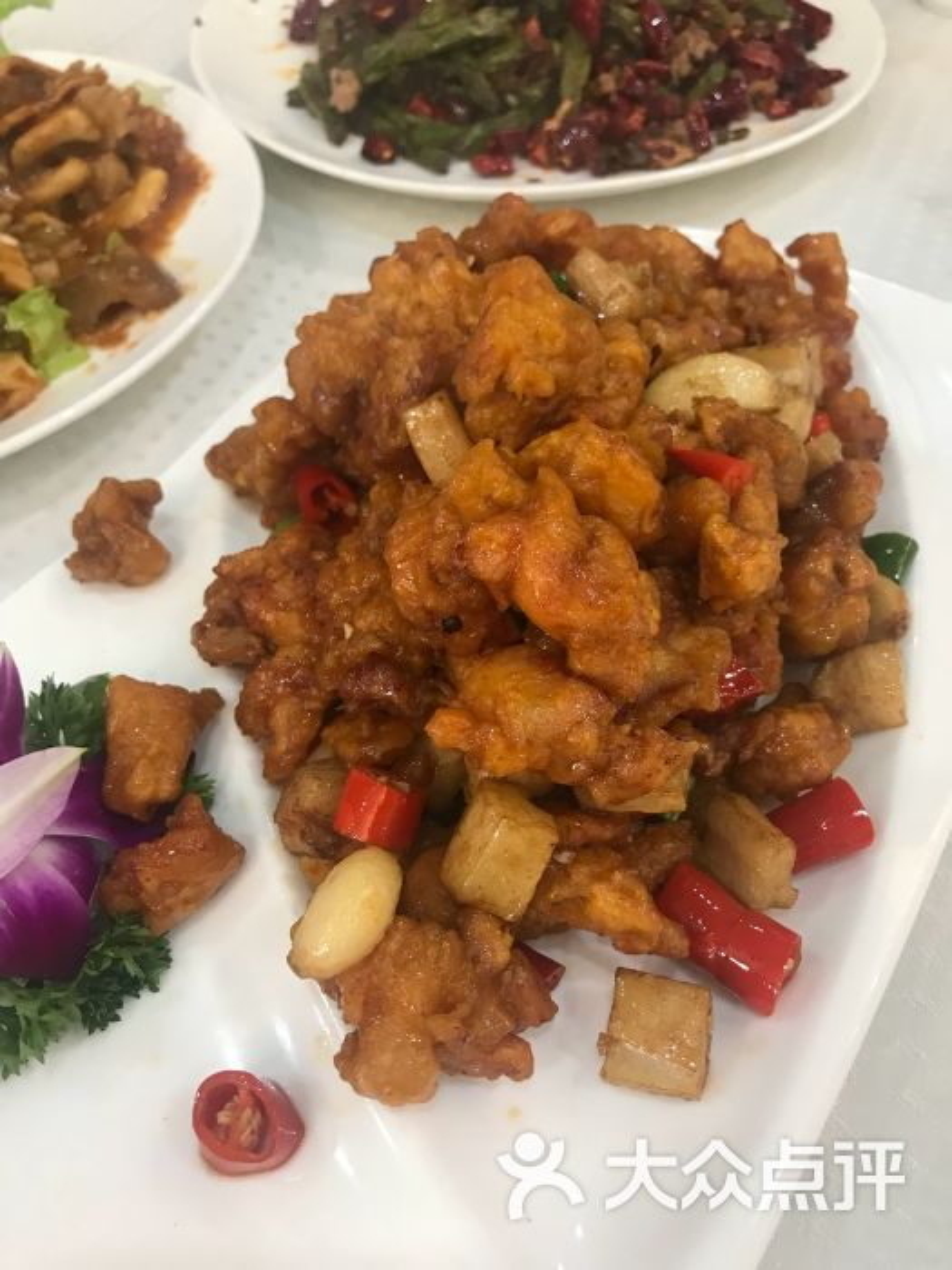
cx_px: 476
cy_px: 635
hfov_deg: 49.7
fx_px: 1027
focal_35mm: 28
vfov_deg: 63.4
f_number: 1.8
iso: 50
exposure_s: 1/17
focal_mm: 3.99
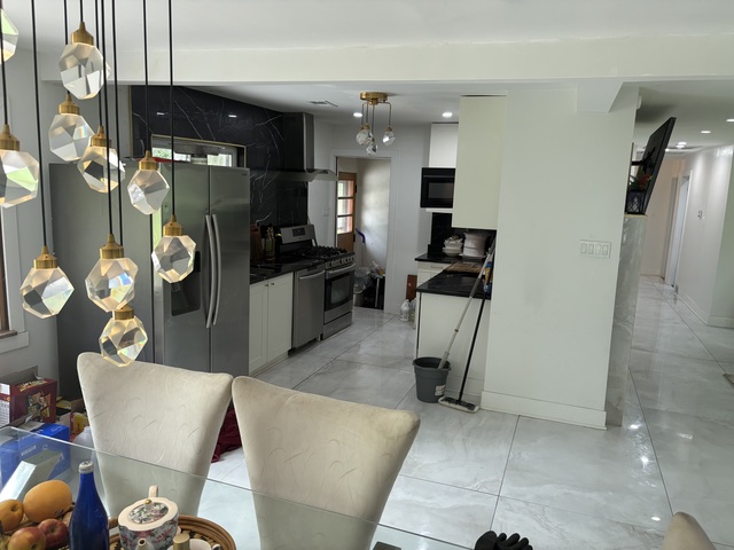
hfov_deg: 67.3
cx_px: 367
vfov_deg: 53.1
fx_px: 551
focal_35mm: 26
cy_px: 275
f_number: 1.6
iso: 125
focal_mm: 5.96
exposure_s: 1/89
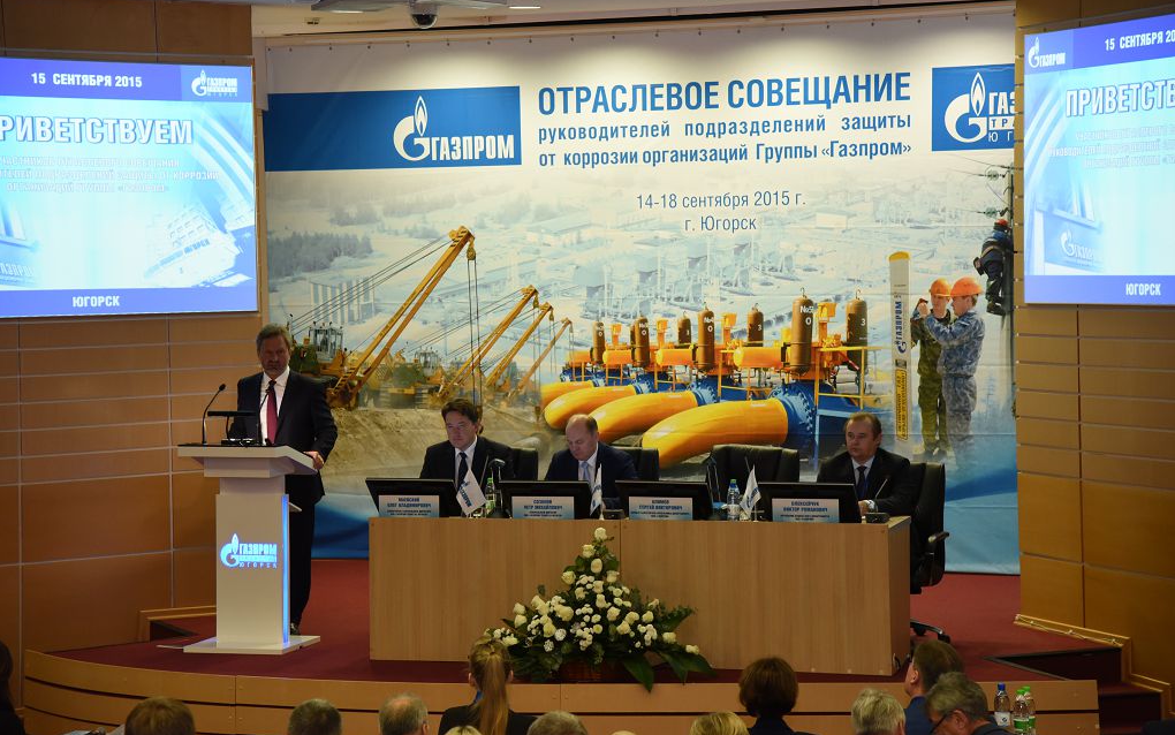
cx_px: 588
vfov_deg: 15.0
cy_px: 347
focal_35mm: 87
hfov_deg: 23.8
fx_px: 2787
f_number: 4.5
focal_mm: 85
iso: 2000
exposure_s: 1/60
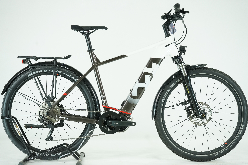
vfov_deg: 21.9
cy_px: 83
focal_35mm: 62
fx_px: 427
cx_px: 125
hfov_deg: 32.4
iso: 2500
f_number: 6.3
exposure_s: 1/200
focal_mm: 61
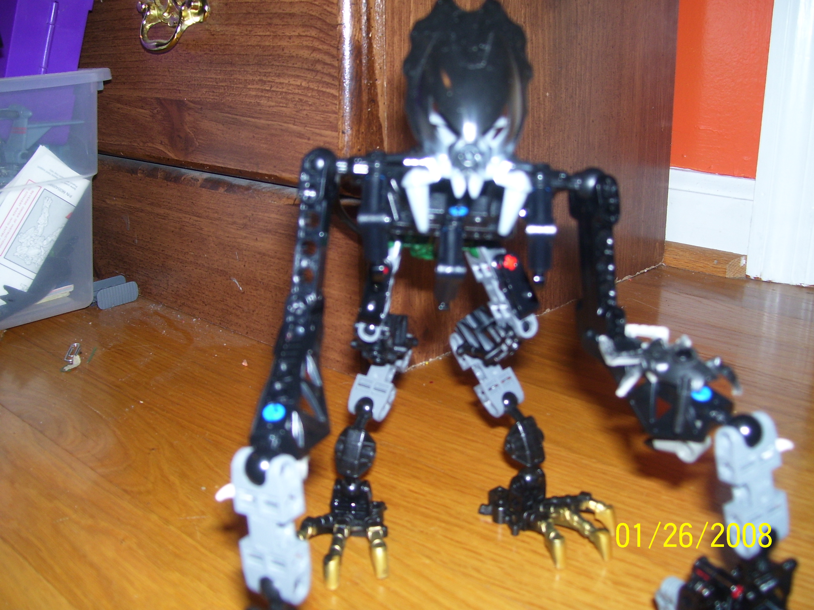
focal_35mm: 37
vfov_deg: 38.7
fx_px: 870
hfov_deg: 50.1
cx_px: 407
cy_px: 305
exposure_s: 1/60
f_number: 2.7
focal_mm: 6
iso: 80
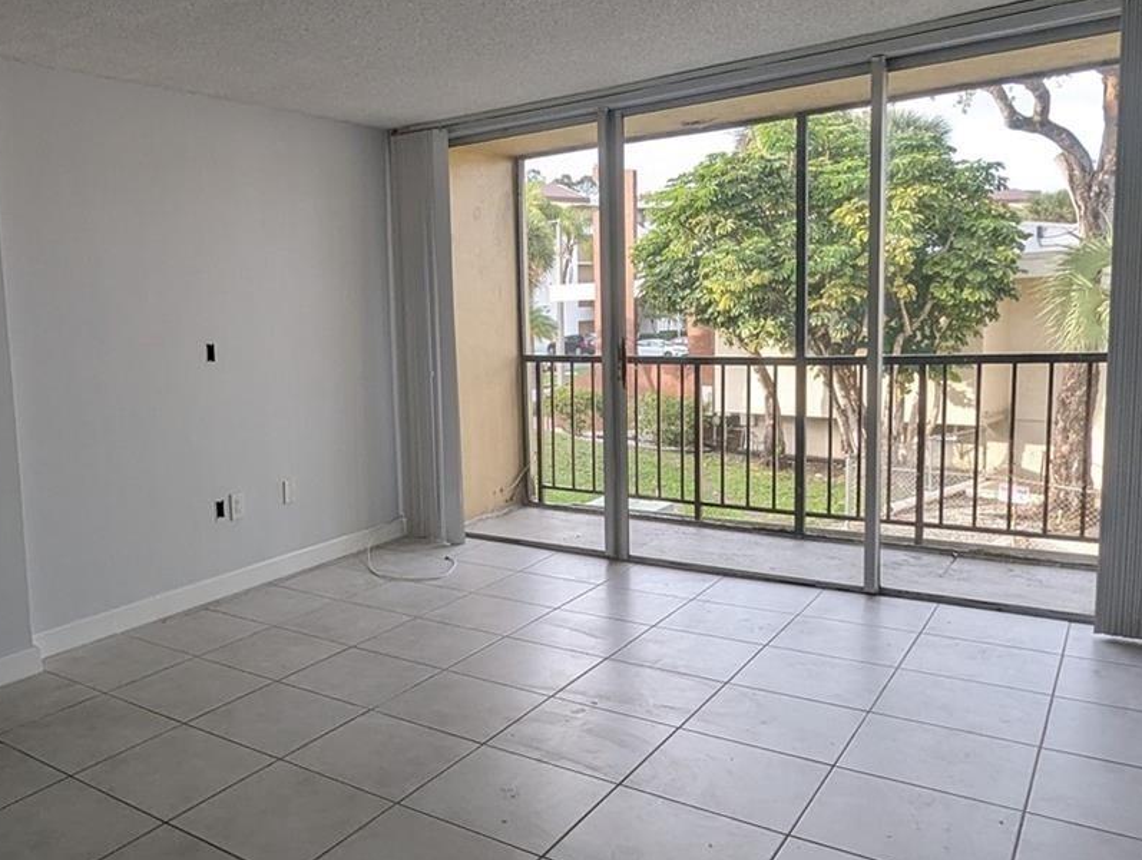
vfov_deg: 53.2
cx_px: 341
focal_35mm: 26
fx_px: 859
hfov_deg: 64.7
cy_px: 417
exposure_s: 1/78.5
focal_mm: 1.95
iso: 46
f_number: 2.2
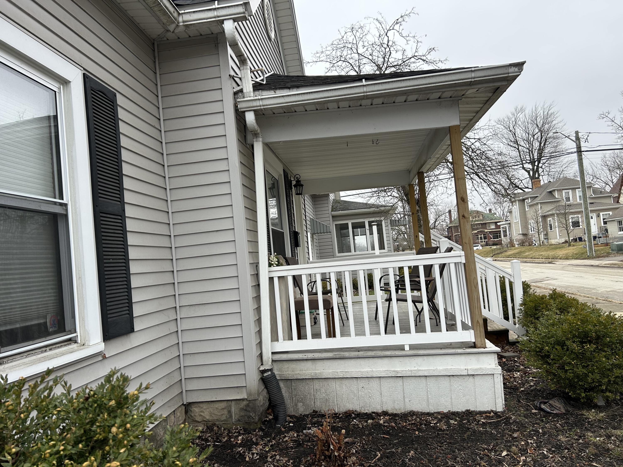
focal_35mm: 26
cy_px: 234
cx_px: 312
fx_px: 468
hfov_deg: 67.3
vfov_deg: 53.1
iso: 50
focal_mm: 5.7
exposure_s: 1/541
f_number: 1.5
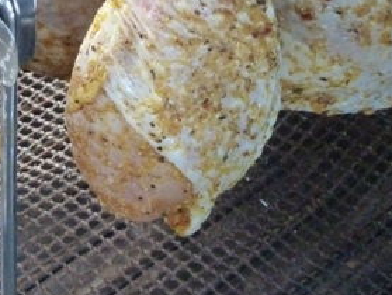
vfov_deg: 11.5
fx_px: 1429
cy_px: -76
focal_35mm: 126
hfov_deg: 15.6
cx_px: 192
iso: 800
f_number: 3.7
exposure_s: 1/60
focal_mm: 7.3
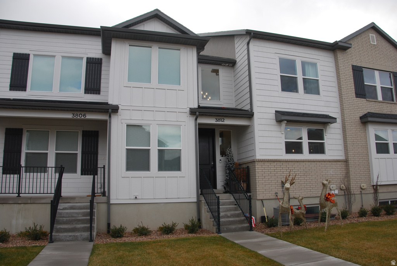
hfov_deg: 67.3
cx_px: 198
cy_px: 133
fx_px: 298
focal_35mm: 27
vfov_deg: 48.0
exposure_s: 1/160
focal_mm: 18
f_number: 6.3
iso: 100
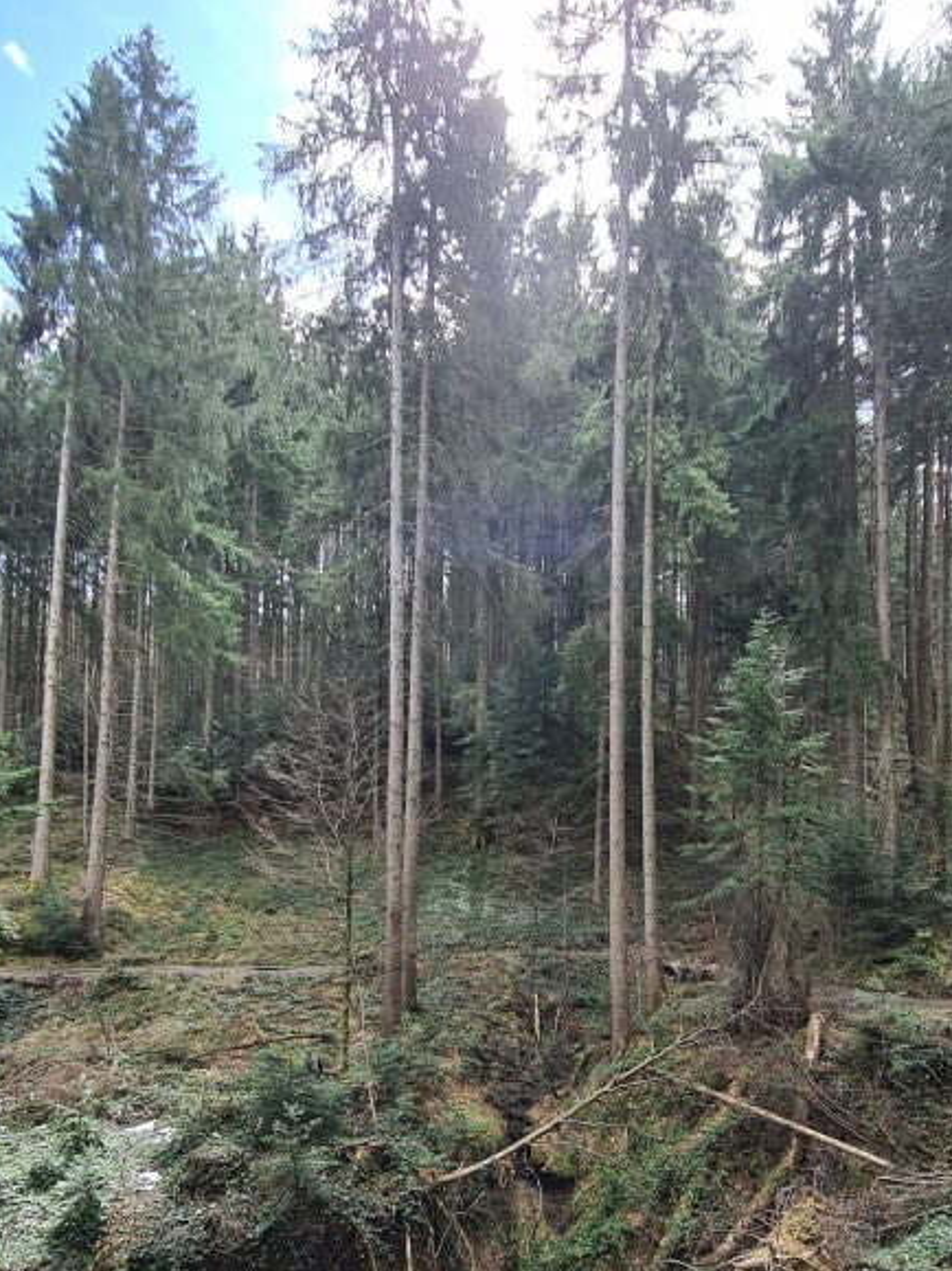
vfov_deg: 72.3
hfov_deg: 58.8
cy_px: 819
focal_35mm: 23
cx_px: 505
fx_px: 844
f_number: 2.2
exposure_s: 1/288
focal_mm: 2.2
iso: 64
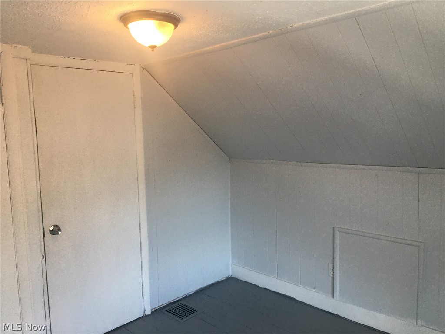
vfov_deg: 48.2
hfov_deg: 61.7
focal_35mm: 29
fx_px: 373
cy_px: 167
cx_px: 222
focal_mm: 4.15
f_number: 2.2
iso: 50
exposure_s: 1/33
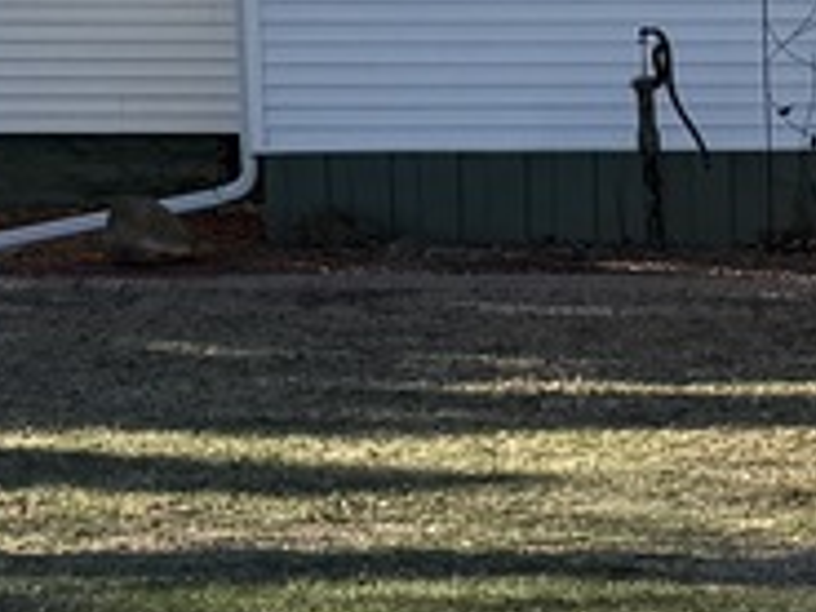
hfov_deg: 10.0
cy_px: 466
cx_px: 1424
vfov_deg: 7.9
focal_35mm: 188
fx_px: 4432
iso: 80
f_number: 1.78
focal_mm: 6.76
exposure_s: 1/2053
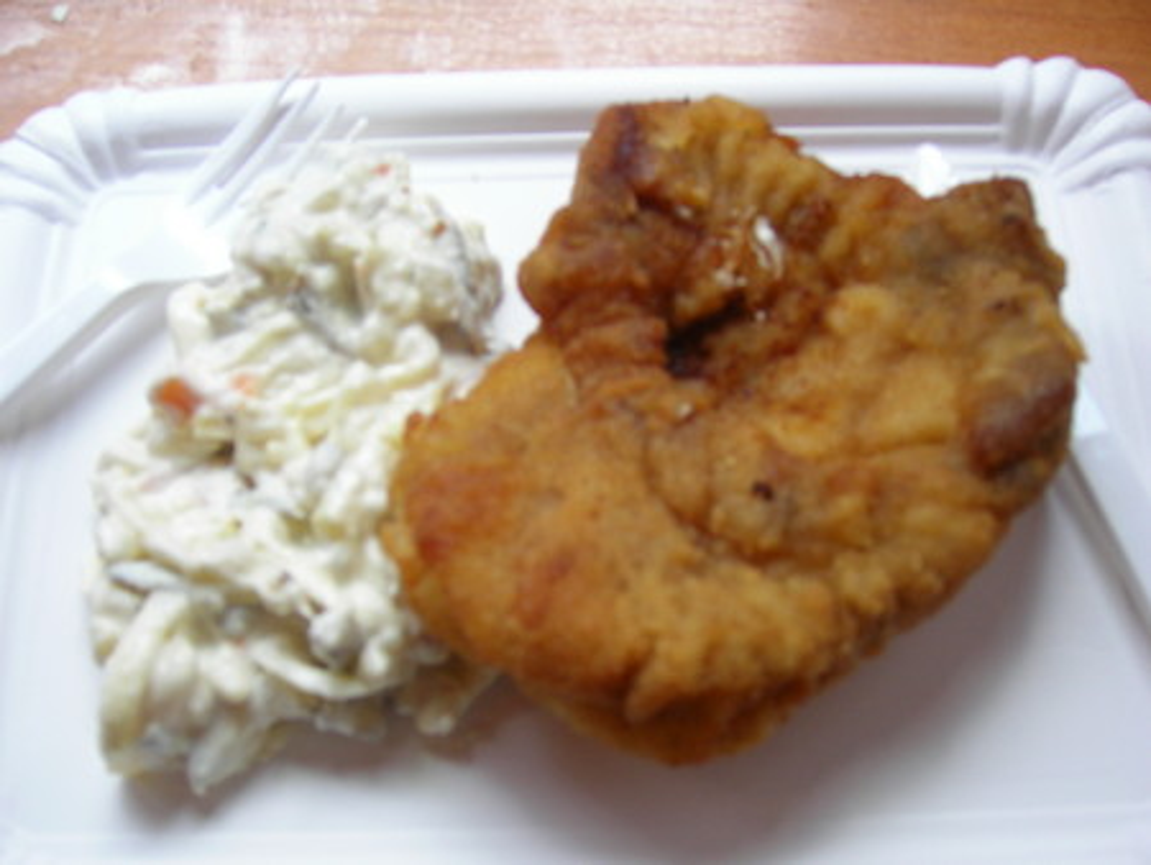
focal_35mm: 36
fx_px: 1198
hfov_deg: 51.3
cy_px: 432
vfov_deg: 39.7
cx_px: 576
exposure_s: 1/60
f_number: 2.8
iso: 100
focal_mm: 60
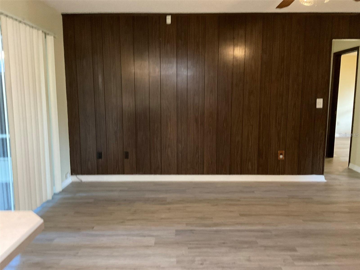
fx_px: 302
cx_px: 180
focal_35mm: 29
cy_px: 135
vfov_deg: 48.2
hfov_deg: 61.7
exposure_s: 1/30
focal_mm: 3
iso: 500
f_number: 1.8
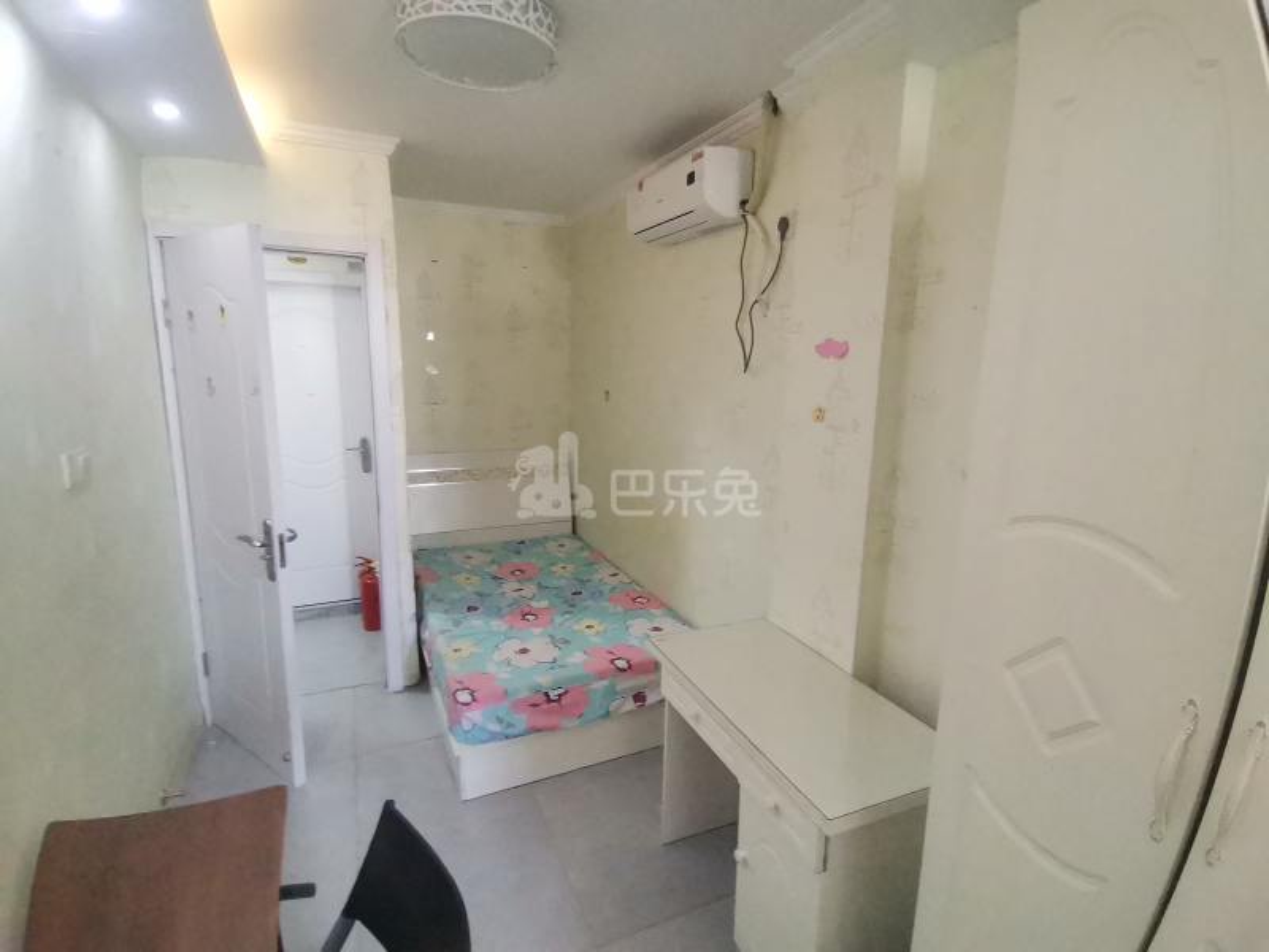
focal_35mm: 17
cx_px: 634
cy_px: 476
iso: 400
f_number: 2.4
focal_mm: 1.78
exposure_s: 1/25
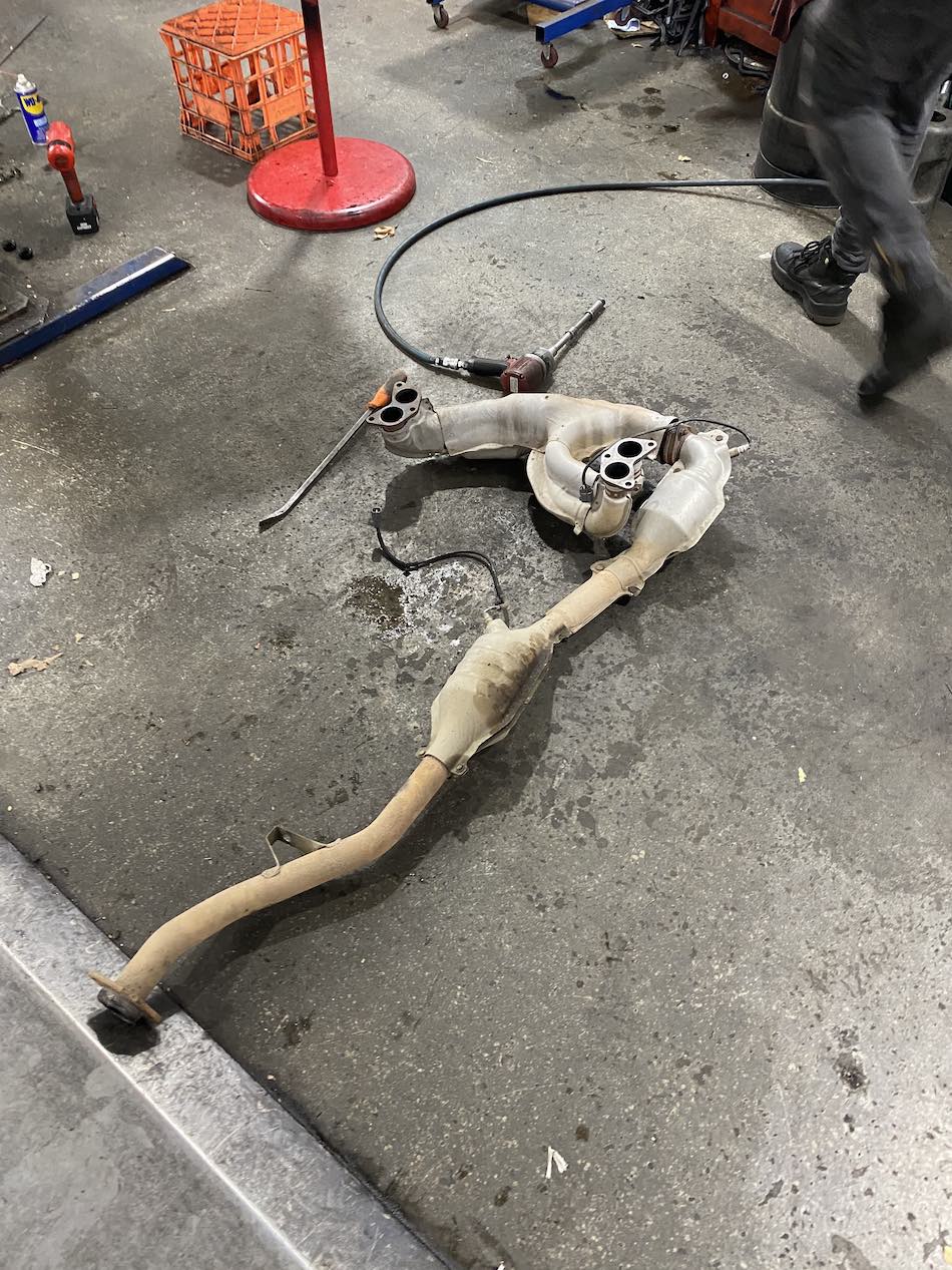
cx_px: 476
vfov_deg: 67.3
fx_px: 954
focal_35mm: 26
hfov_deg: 53.1
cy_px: 635
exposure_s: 1/50
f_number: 1.8
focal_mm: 4.25
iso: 200
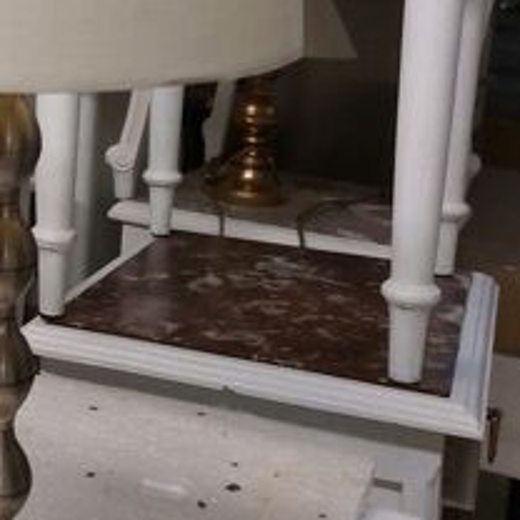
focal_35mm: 68
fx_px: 1156
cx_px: 18
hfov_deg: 24.4
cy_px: 118
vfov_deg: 25.0
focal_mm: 5.23
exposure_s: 1/100
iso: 250
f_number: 1.8
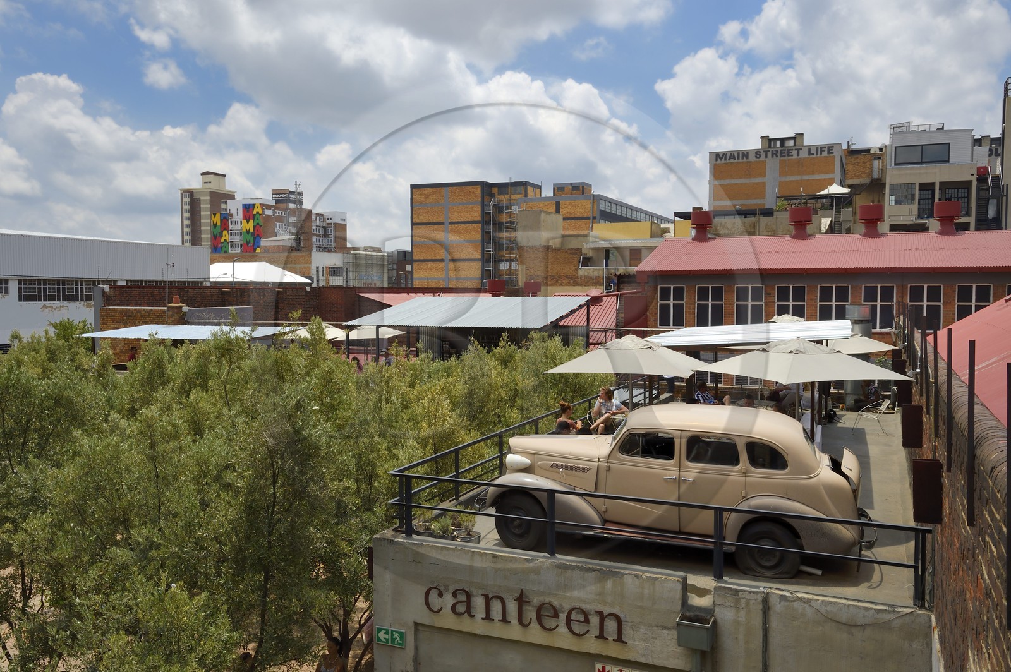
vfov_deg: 42.3
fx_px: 870
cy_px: 336
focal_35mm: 31
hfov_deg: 60.3
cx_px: 506
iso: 200
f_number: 13
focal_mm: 31
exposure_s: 1/250
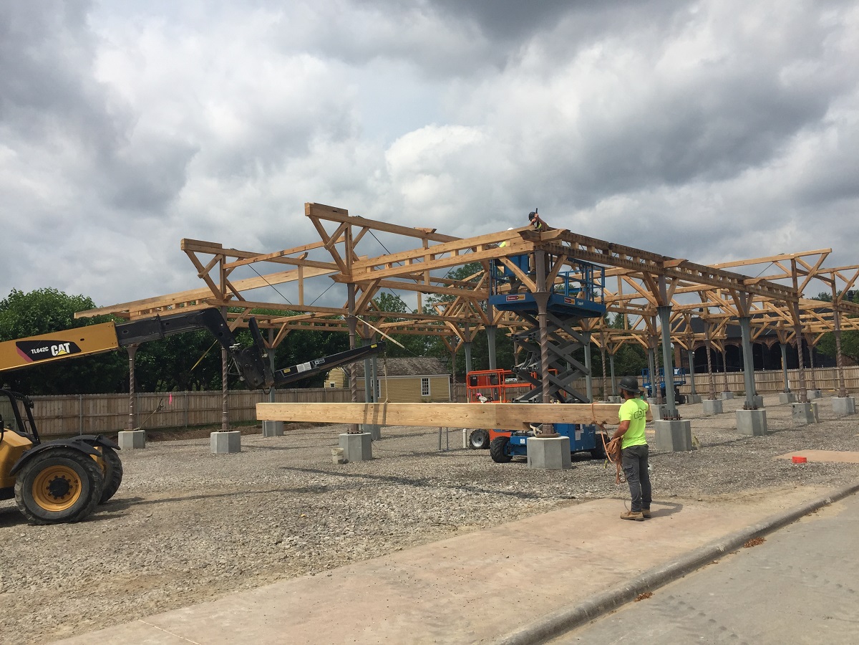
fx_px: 720
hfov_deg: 61.7
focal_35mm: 29
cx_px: 430
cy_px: 322
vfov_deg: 48.2
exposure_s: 1/3968
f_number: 2.2
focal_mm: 4.15
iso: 32
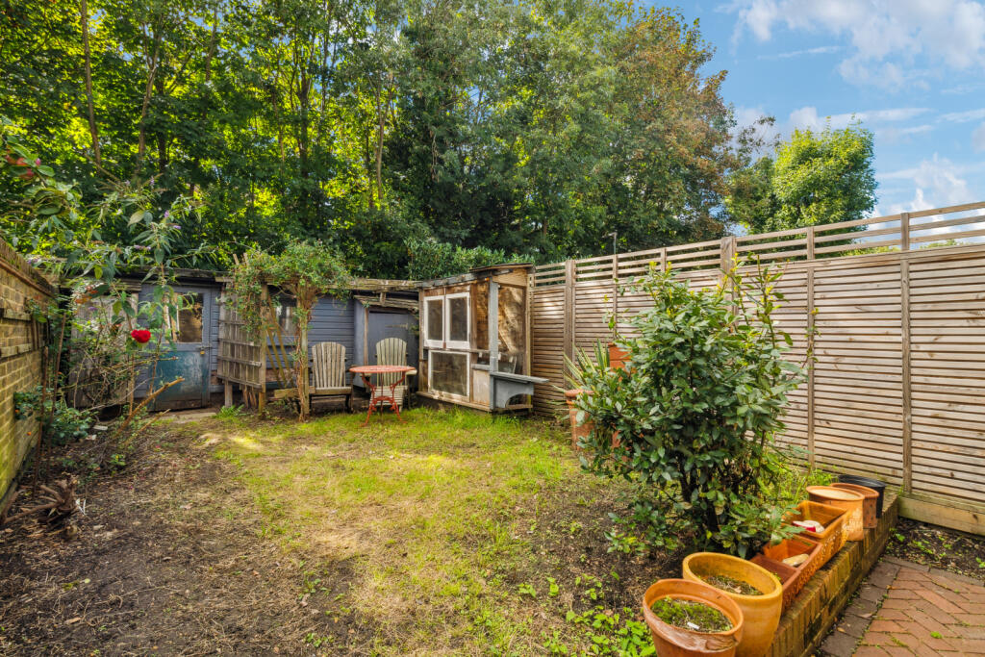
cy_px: 328
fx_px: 438
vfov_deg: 73.8
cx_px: 492
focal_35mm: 16
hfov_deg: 96.7
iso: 100
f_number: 11
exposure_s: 1/250
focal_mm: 16
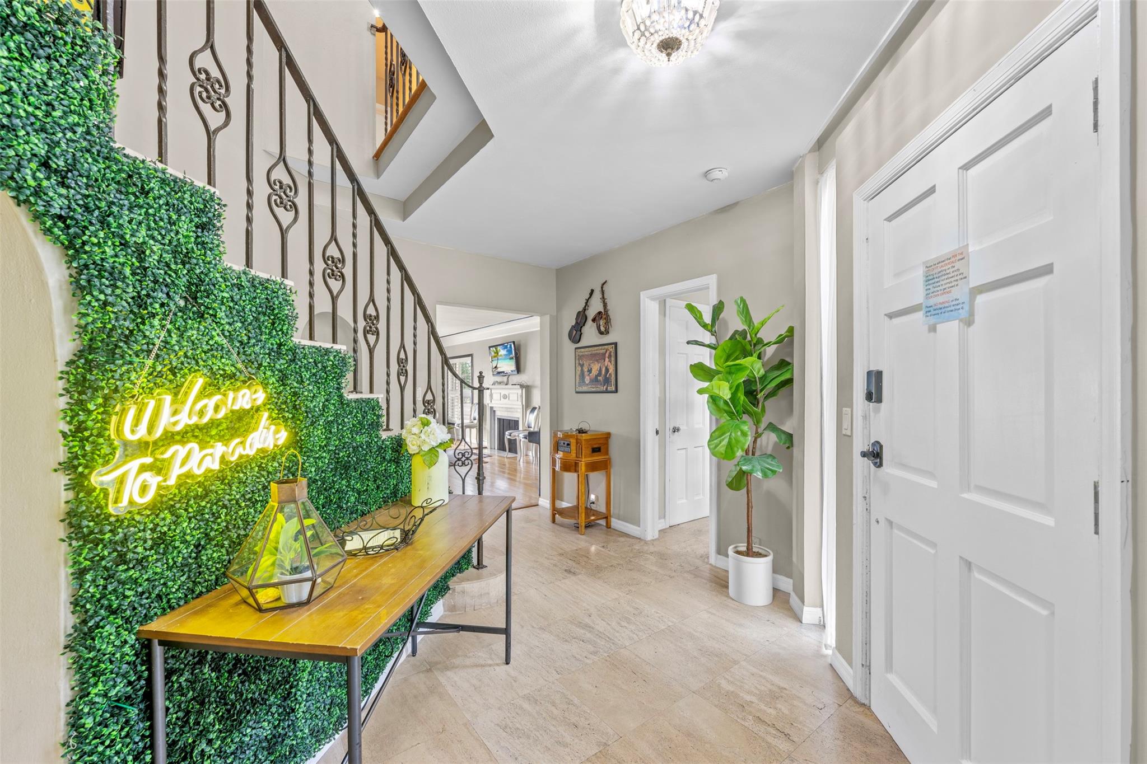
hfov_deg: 104.3
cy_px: 382
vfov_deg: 81.2
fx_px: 446
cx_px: 574
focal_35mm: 14
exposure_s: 3
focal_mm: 14
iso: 64
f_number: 8
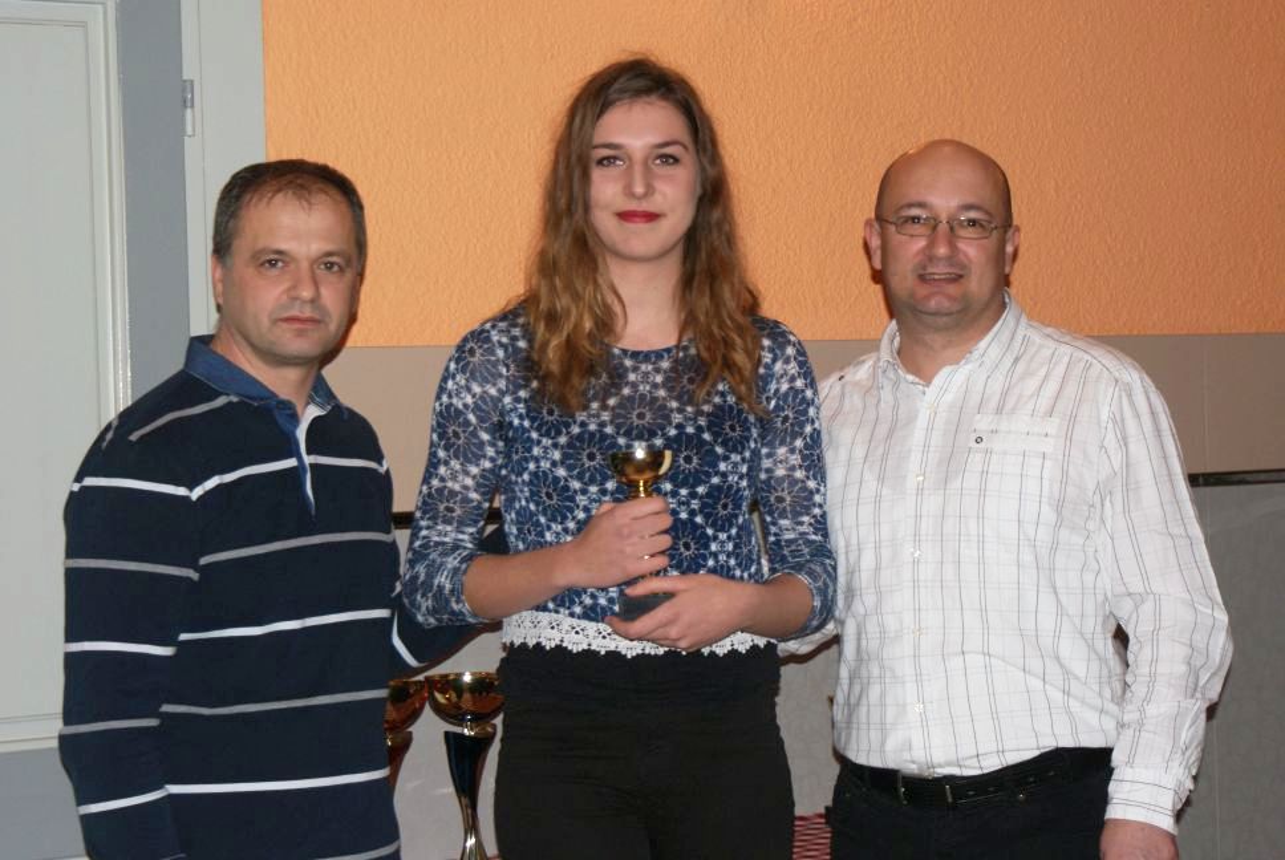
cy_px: 430
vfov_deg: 15.2
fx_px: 3216
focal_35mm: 90
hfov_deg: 22.6
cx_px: 642
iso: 400
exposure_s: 1/100
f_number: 5.6
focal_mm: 60
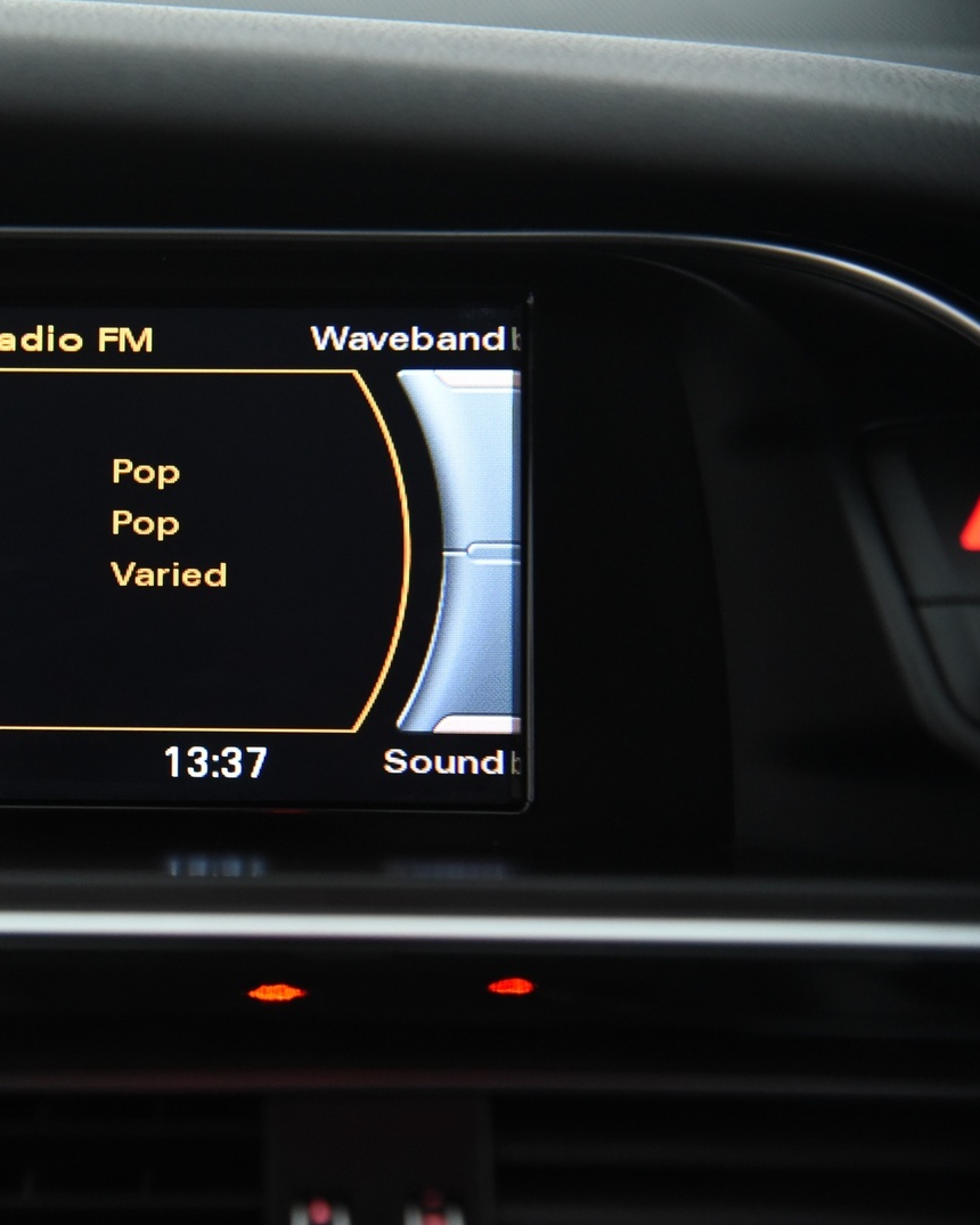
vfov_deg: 18.1
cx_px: 62
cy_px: 611
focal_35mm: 106
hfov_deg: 14.4
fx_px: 3843
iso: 4000
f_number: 4
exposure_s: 1/50
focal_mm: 75
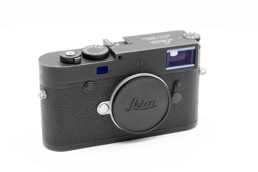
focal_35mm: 93
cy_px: 88
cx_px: 132
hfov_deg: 21.9
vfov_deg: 14.7
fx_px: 666
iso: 3200
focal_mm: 90
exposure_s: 1/125
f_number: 11
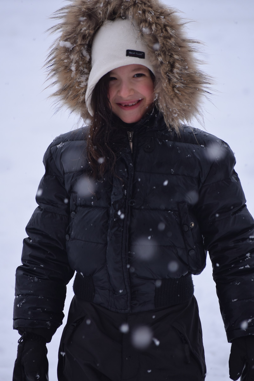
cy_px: 190
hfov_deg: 5.9
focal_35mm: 232
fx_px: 2460
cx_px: 127
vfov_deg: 8.9
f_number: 5
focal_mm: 155
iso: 100
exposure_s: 1/500
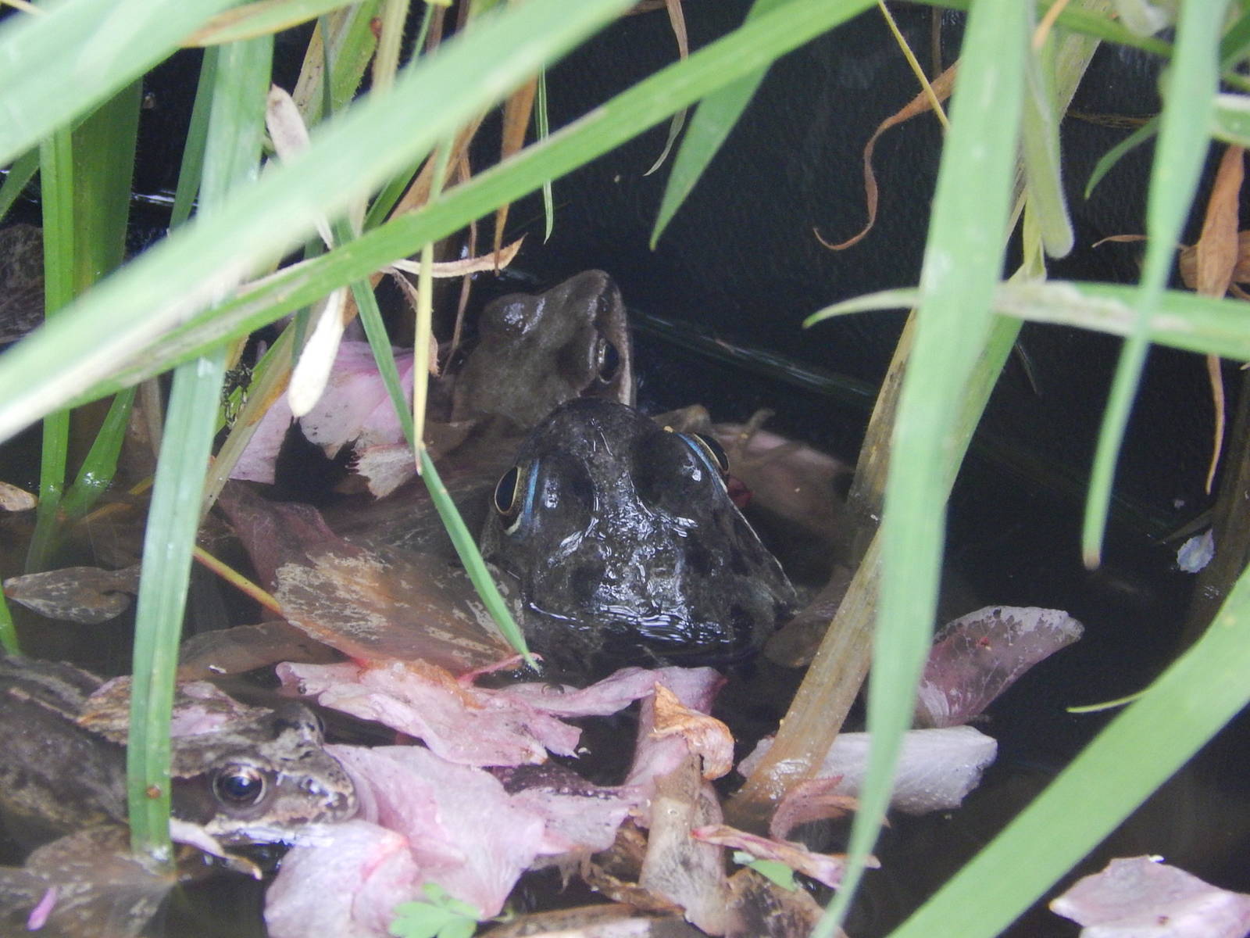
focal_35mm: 350
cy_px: 469
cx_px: 625
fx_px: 12639
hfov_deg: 5.7
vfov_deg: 4.2
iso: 500
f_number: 5.7
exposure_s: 1/30
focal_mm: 62.2
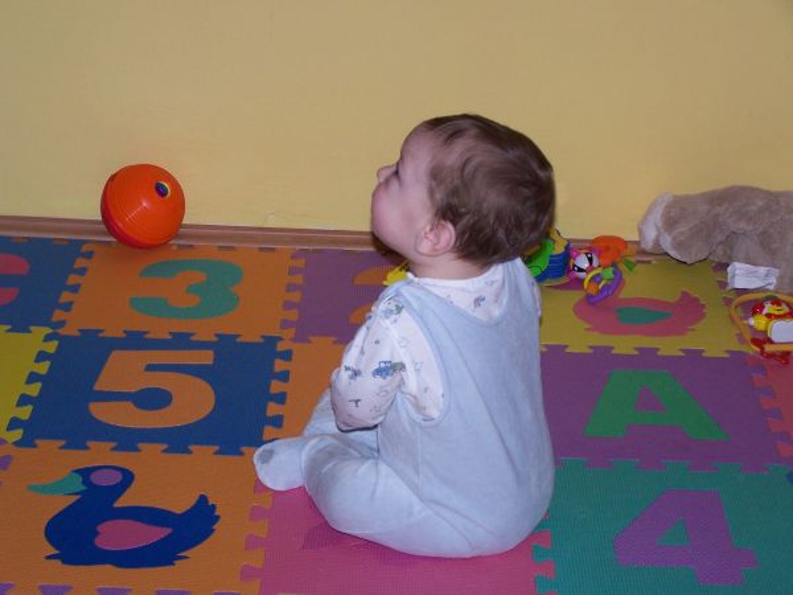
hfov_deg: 23.8
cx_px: 396
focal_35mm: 82
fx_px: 1878
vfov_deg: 18.0
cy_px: 298
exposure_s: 1/60
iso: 140
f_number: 3.2
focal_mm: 13.7
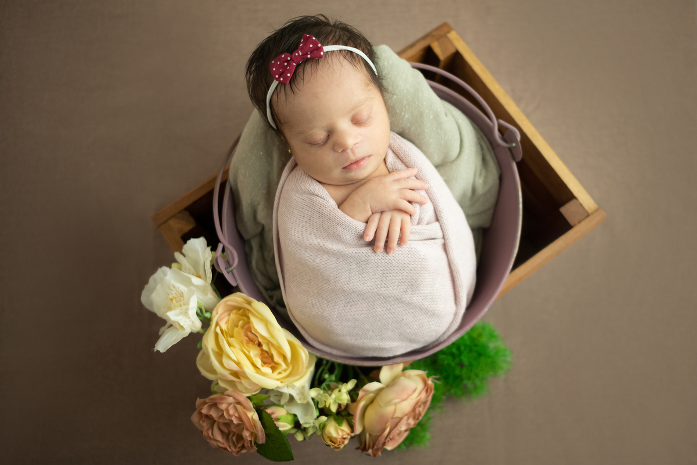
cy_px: 232
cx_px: 348
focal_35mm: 35
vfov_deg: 37.9
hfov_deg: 54.4
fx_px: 678
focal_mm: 23
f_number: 2.5
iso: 500
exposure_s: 1/100
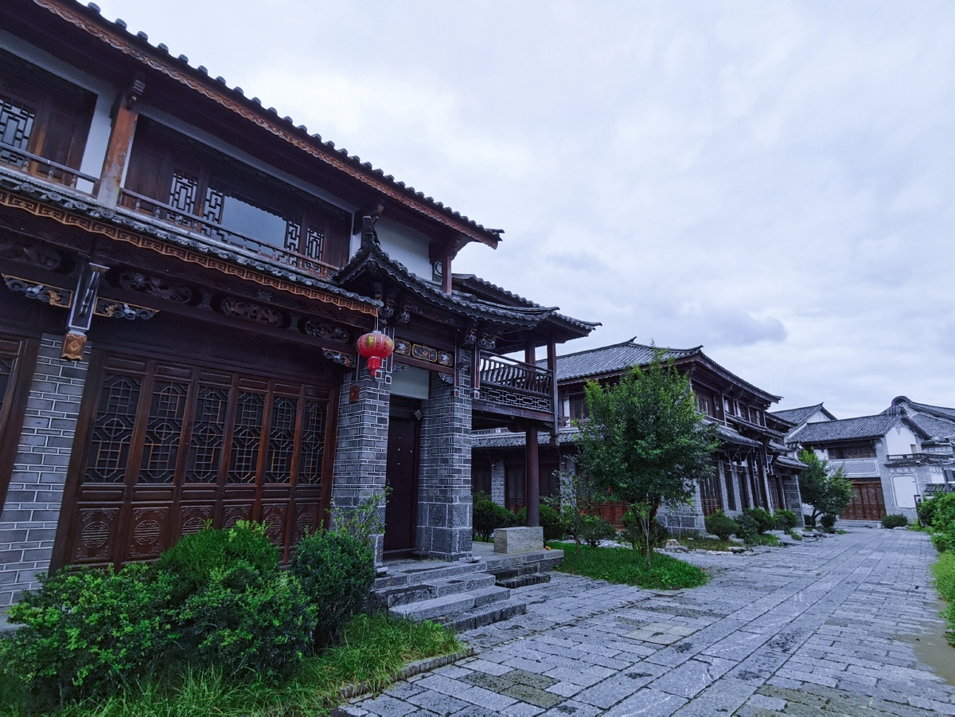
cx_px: 478
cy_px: 358
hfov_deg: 87.8
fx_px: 497
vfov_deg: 71.6
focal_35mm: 18
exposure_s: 1/588
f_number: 2.4
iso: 50
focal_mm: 1.78
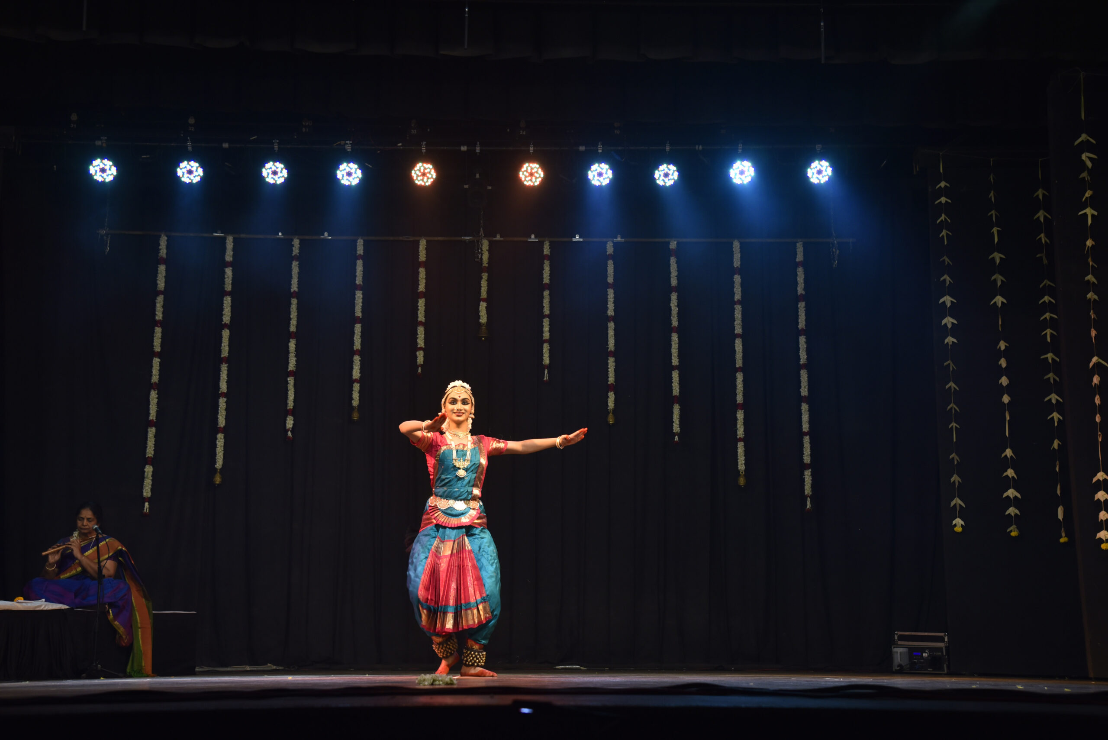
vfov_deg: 29.3
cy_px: 370
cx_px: 554
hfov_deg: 42.7
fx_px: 1416
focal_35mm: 46
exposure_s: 1/160
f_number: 4
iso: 800
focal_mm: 46
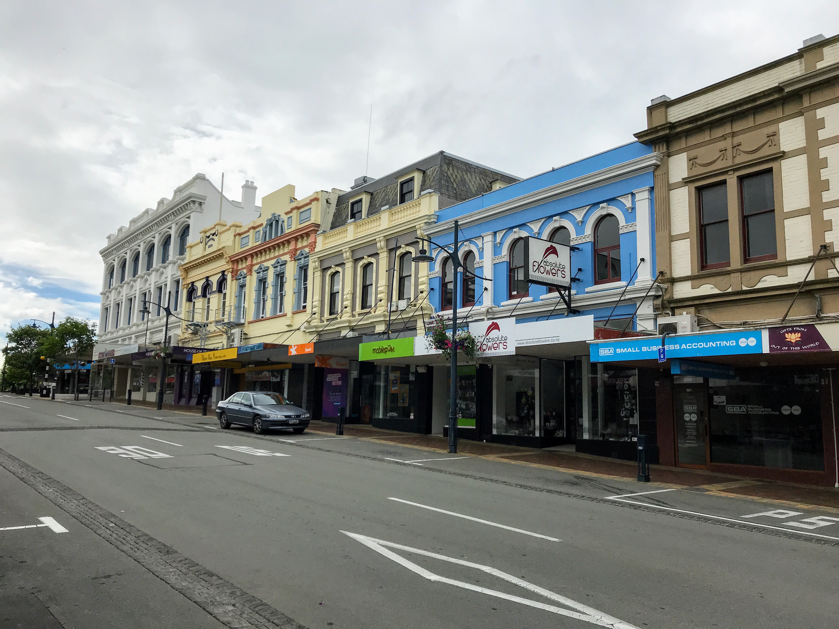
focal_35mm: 28
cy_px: 314
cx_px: 420
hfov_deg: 63.4
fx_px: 679
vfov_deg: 49.7
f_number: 1.8
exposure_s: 1/3195
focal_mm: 3.99
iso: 20
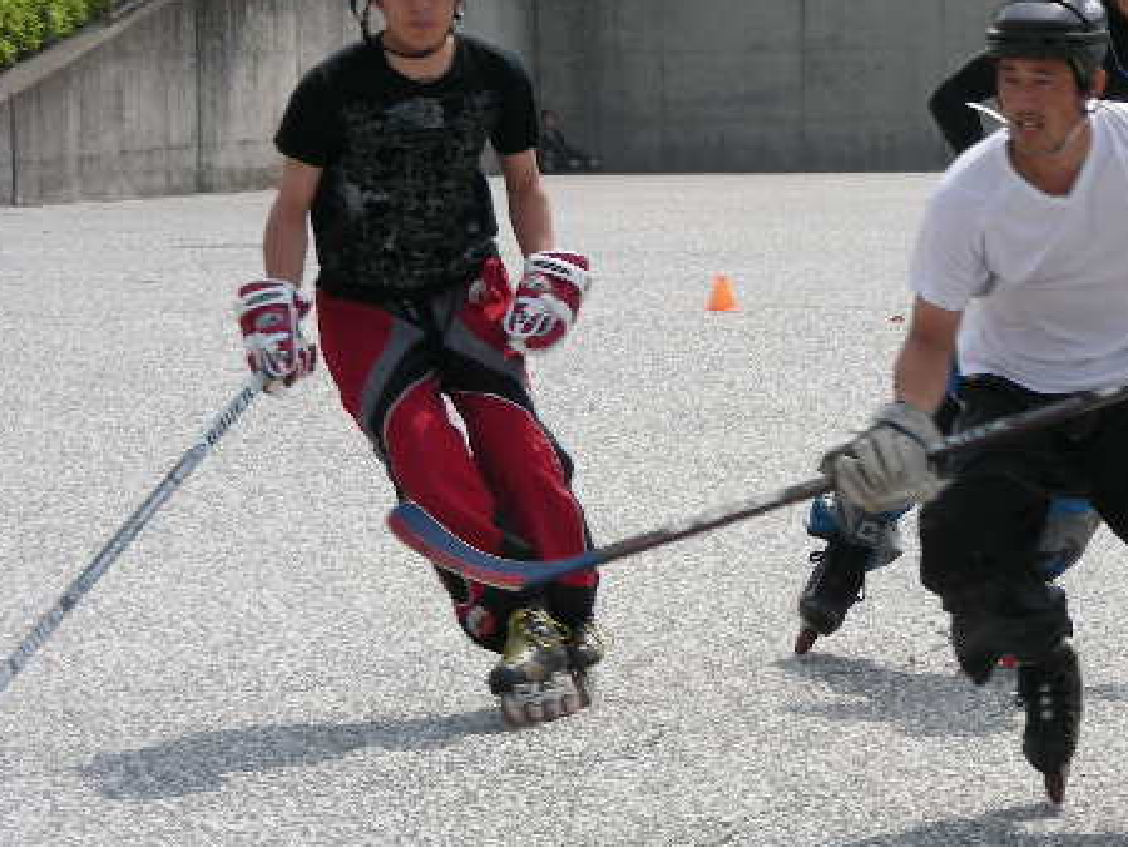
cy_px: 371
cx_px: 785
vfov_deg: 8.2
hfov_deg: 10.8
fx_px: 5934
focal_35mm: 182
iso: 50
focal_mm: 21.3
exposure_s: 1/358
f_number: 4
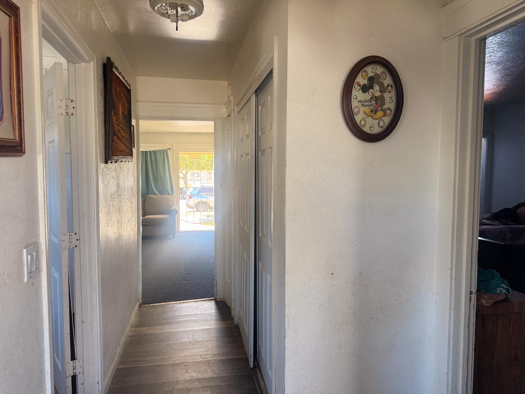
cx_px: 262
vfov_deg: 56.8
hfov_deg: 71.6
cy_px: 197
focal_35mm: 24
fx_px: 364
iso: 200
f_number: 1.78
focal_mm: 6.76
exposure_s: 1/77
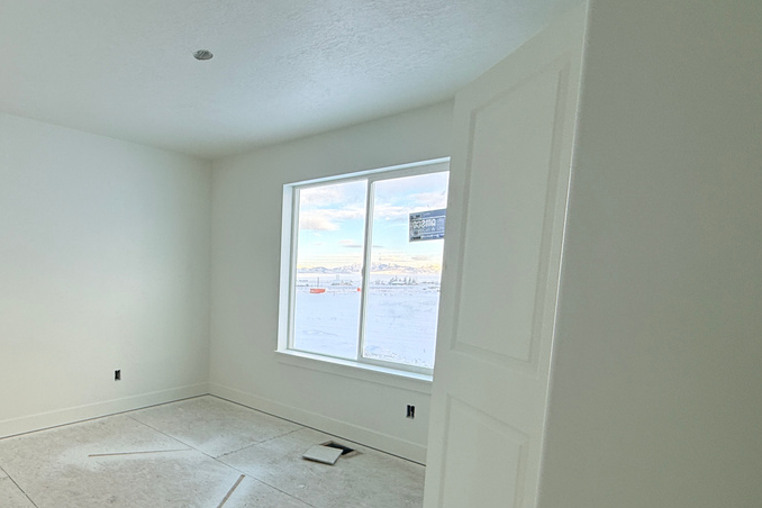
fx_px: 466
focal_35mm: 22
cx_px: 220
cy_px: 325
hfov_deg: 74.6
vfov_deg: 56.4
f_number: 2.2
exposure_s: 1/124
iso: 50
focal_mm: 2.22
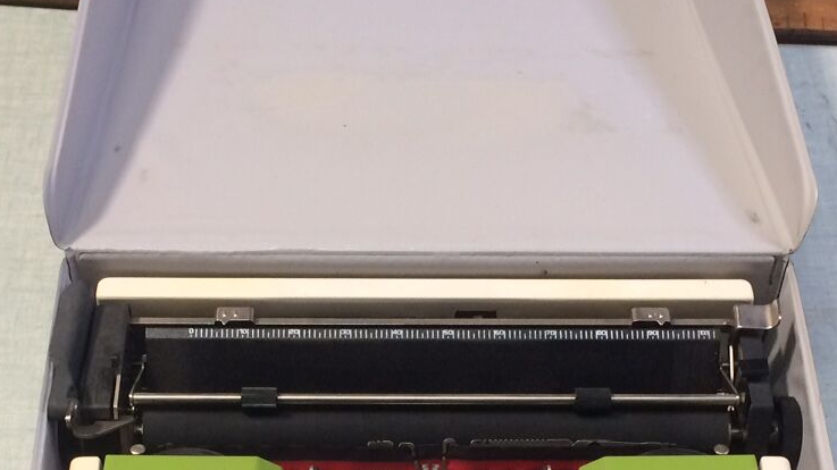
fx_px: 1553
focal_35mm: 70
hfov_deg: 30.2
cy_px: 519
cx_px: 405
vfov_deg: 16.7
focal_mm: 4.15
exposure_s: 1/33
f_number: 2.2
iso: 64
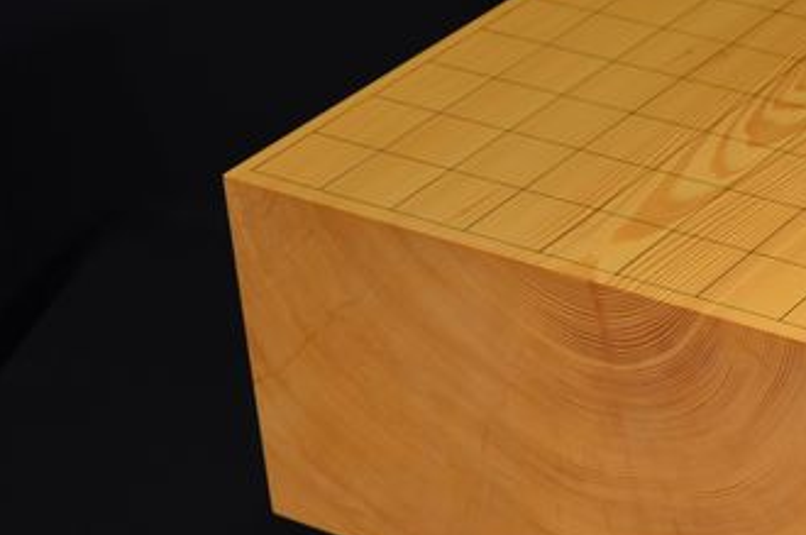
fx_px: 2705
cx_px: 808
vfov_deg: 11.3
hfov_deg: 16.6
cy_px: 347
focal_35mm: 121
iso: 400
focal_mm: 38
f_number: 4.5
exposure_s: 1/25
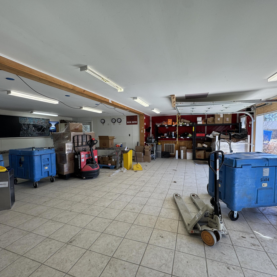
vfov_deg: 84.0
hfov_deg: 84.0
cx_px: 135
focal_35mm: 17
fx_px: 154
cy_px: 141
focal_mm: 2.22
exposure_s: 1/162
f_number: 2.2
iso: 40
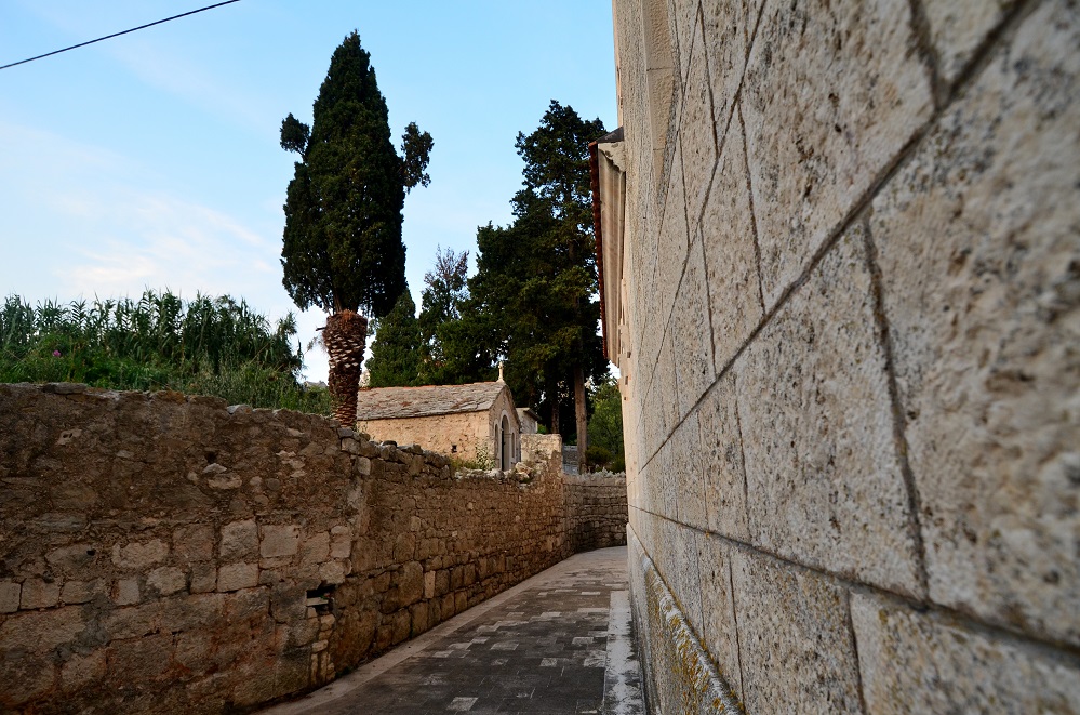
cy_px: 358
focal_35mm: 18
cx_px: 540
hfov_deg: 90.1
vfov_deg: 67.1
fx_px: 539
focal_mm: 12
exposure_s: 1/60
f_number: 5.6
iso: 400
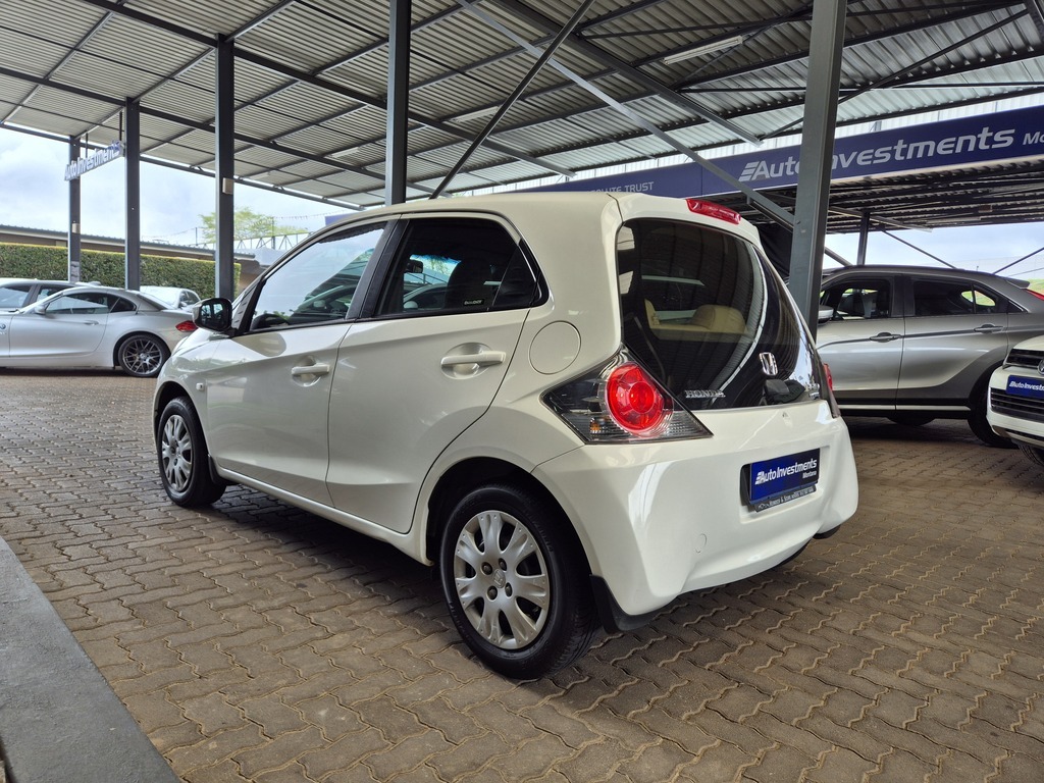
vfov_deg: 58.9
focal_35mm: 23
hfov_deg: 73.9
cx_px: 522
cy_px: 392
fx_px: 694
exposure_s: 1/221
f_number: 1.8
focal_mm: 5.4
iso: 25
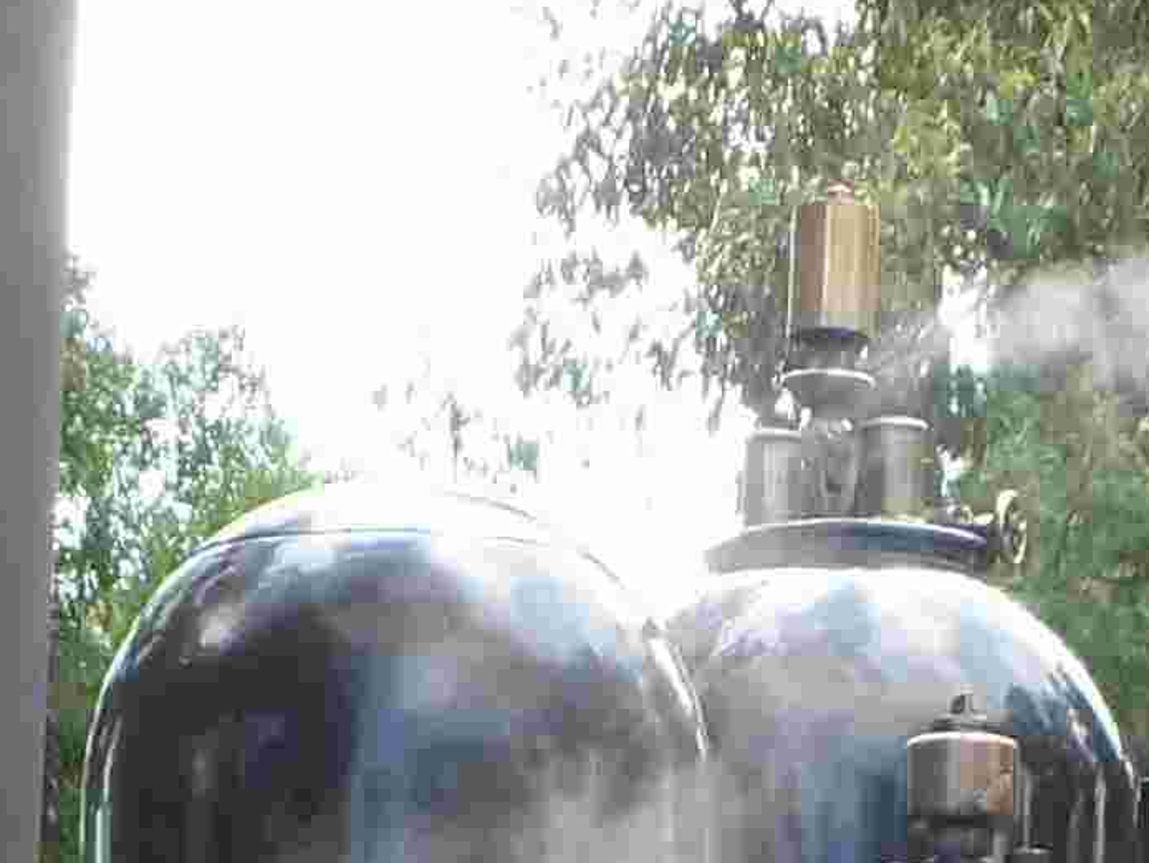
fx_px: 5578
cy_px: 2147
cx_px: 669
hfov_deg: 11.8
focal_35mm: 168
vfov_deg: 8.1
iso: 80
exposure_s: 1/125
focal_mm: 4.9
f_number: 3.3
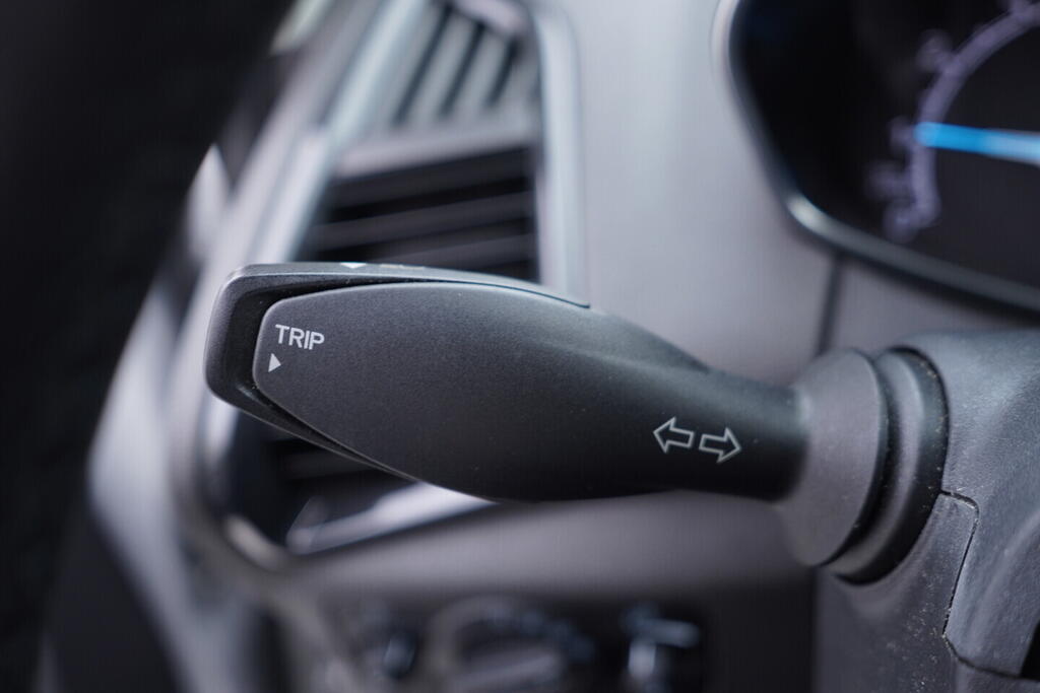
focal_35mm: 36
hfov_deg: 53.1
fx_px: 1040
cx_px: 520
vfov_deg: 36.9
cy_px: 346
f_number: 2.8
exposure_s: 1/40
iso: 250
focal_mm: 24
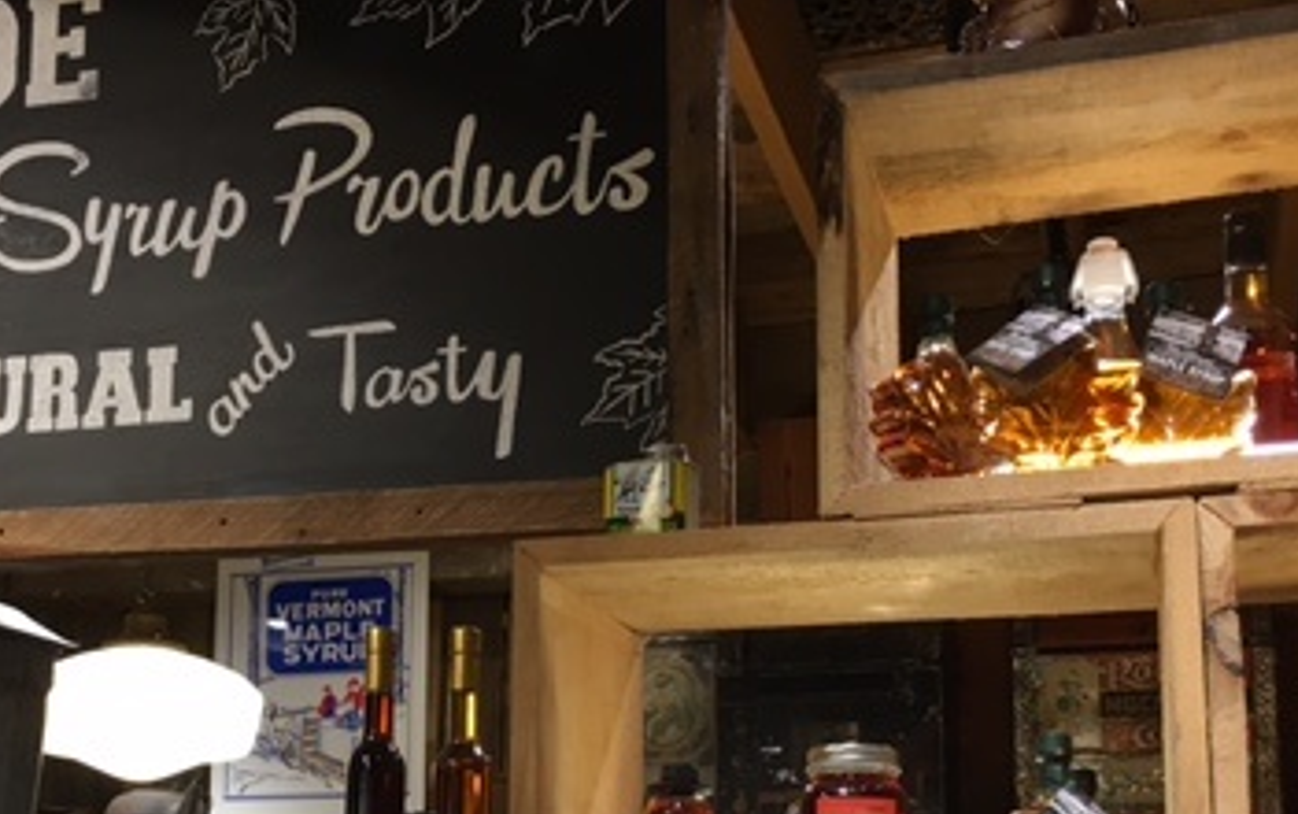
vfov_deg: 22.7
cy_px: 707
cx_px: 499
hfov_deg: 36.1
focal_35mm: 56
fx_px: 1983
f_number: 2.2
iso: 64
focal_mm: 4.15
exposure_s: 1/30
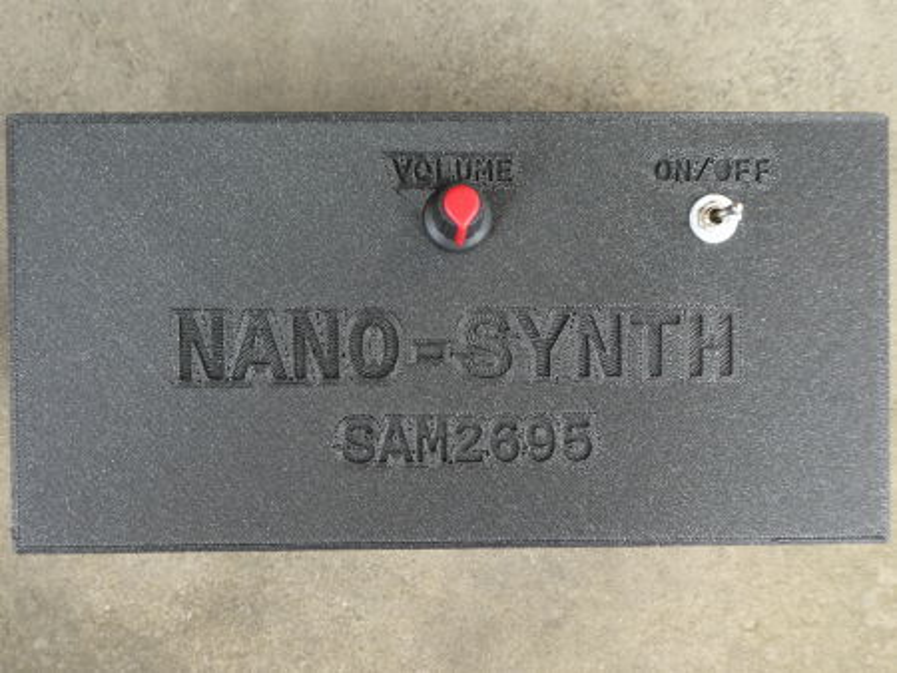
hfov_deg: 46.8
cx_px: 448
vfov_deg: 36.0
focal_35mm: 40
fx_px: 1037
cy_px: 336
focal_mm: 7.2
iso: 80
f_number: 3.8
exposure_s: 1/80
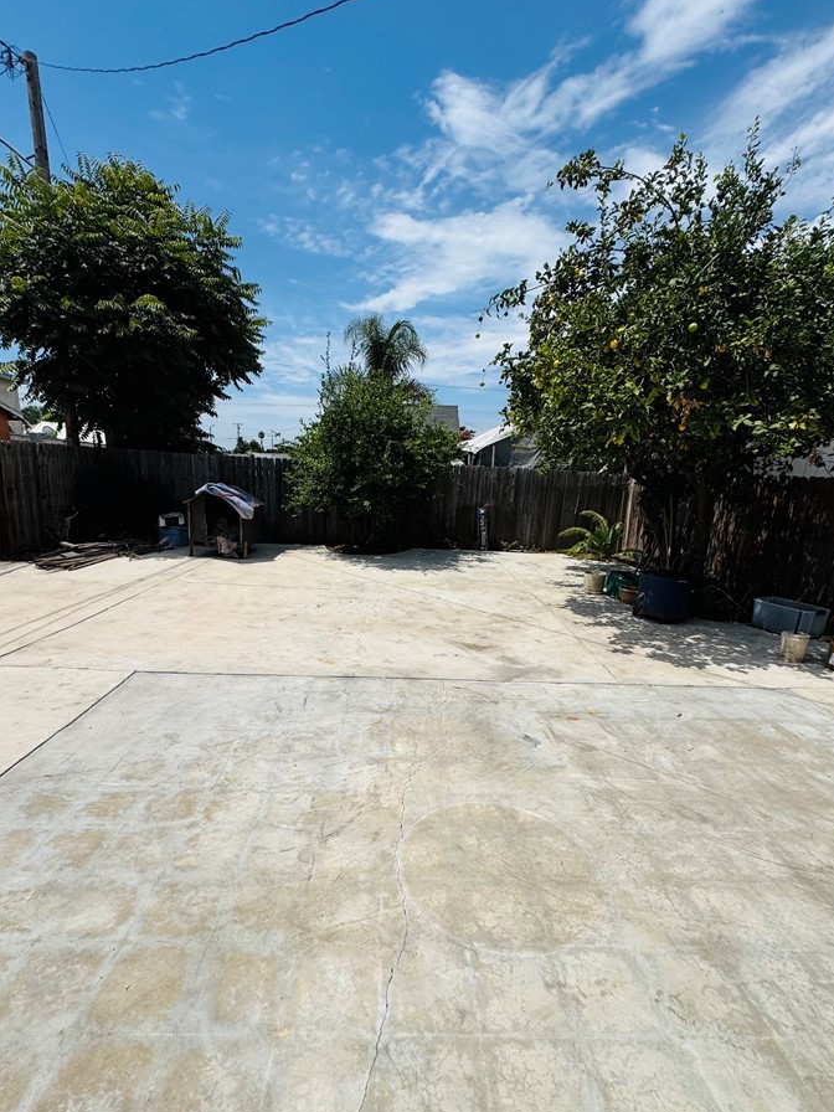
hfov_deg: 78.0
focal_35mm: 16
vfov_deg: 94.3
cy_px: 603
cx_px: 396
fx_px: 514
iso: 40
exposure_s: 1/3906
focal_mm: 2.22
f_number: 2.2
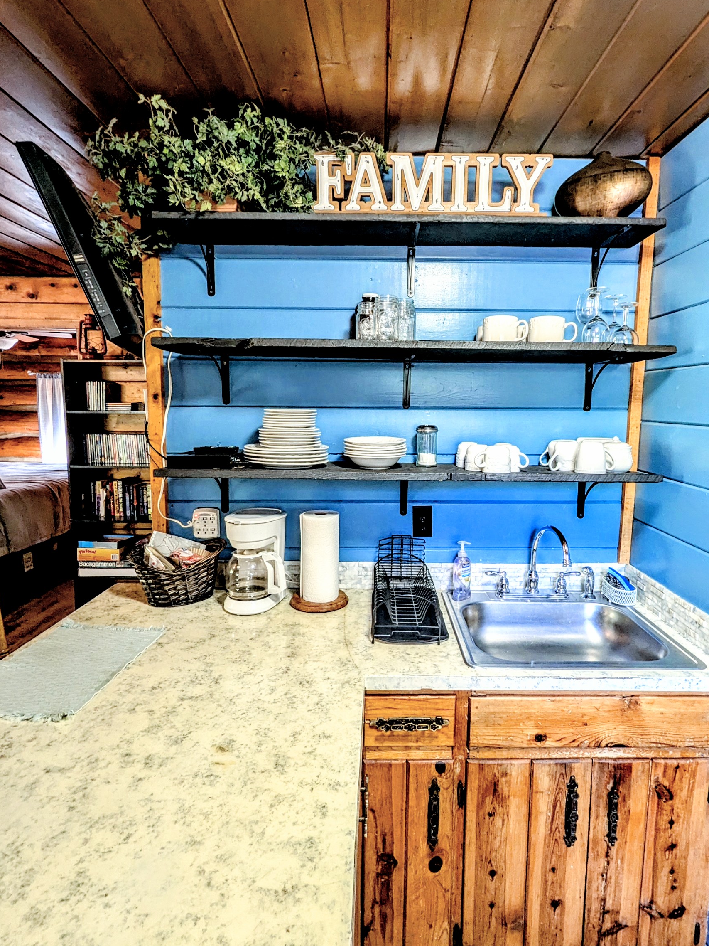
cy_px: 466
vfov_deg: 87.7
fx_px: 492
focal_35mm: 18
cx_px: 390
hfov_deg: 71.4
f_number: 2.2
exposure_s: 1/23.8
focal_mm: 2.35
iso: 241
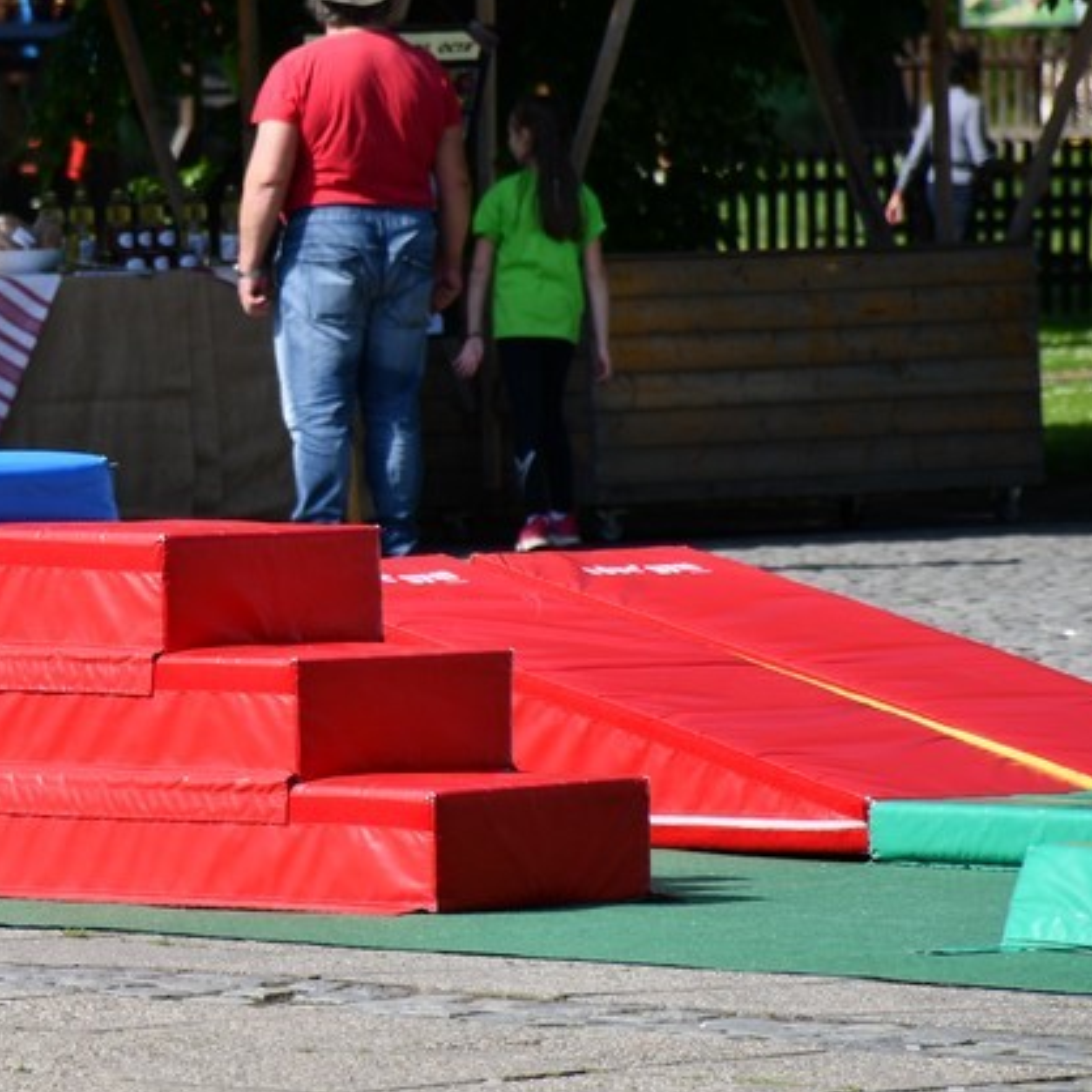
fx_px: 15597
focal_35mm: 437
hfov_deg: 4.0
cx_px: -18
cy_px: 406
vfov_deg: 4.0
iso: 220
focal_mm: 140
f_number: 5.6
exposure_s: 1/1000
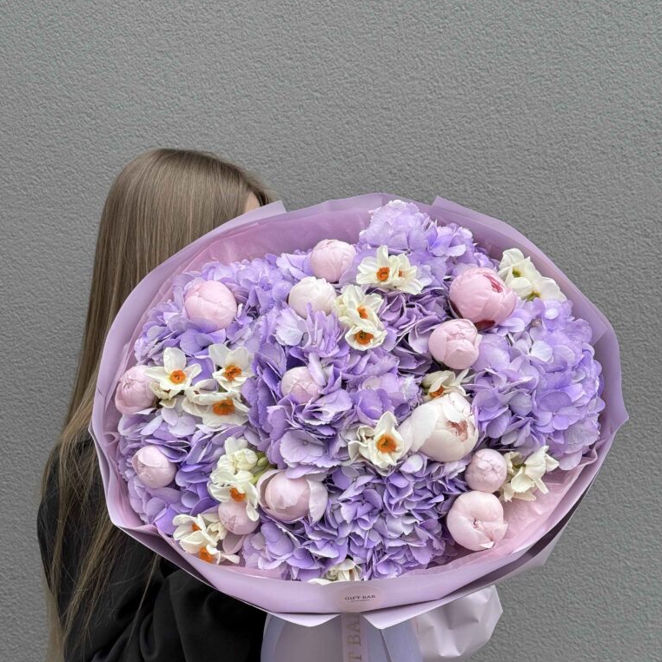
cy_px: 420
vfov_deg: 29.9
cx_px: 332
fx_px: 1233
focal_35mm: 57
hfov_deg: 30.0
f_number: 1.8
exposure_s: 1/1795
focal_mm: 6.8
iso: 64
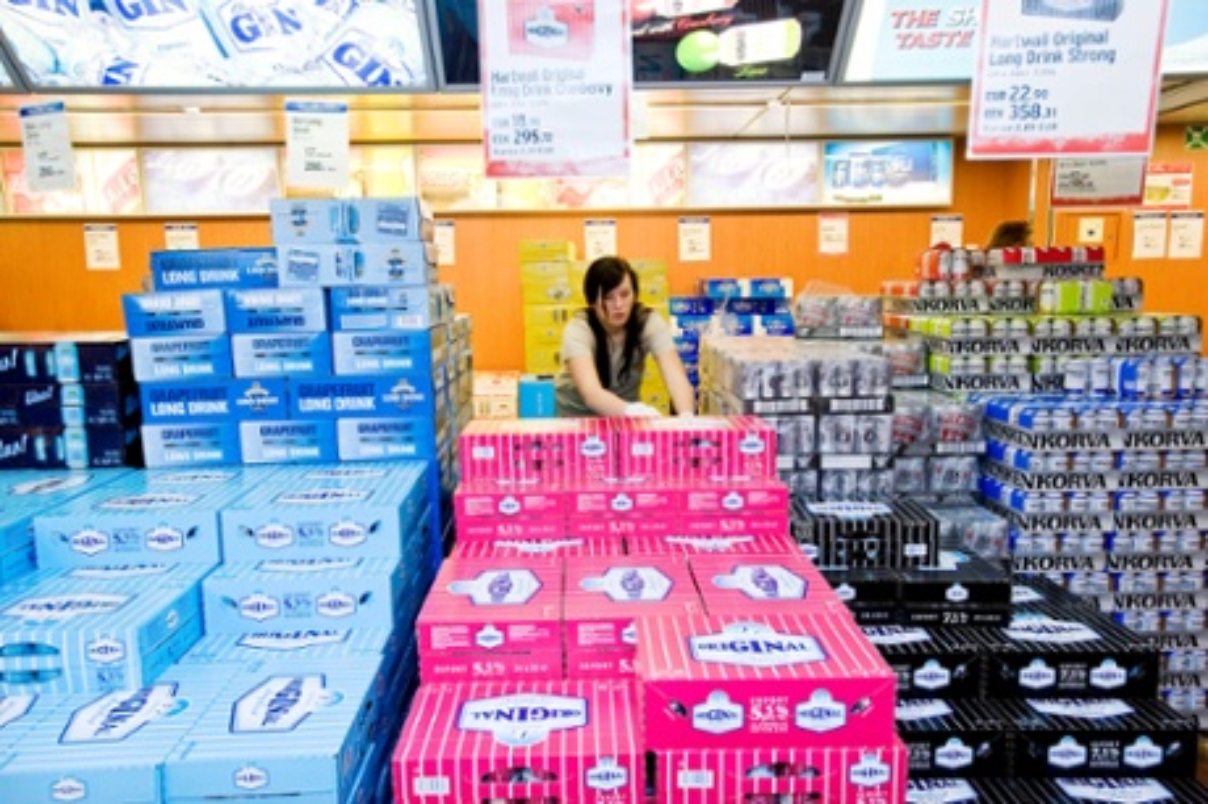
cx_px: 604
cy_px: 402
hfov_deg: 65.5
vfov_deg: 46.3
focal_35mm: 28
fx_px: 939
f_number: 8
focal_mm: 28
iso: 1000
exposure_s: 1/60
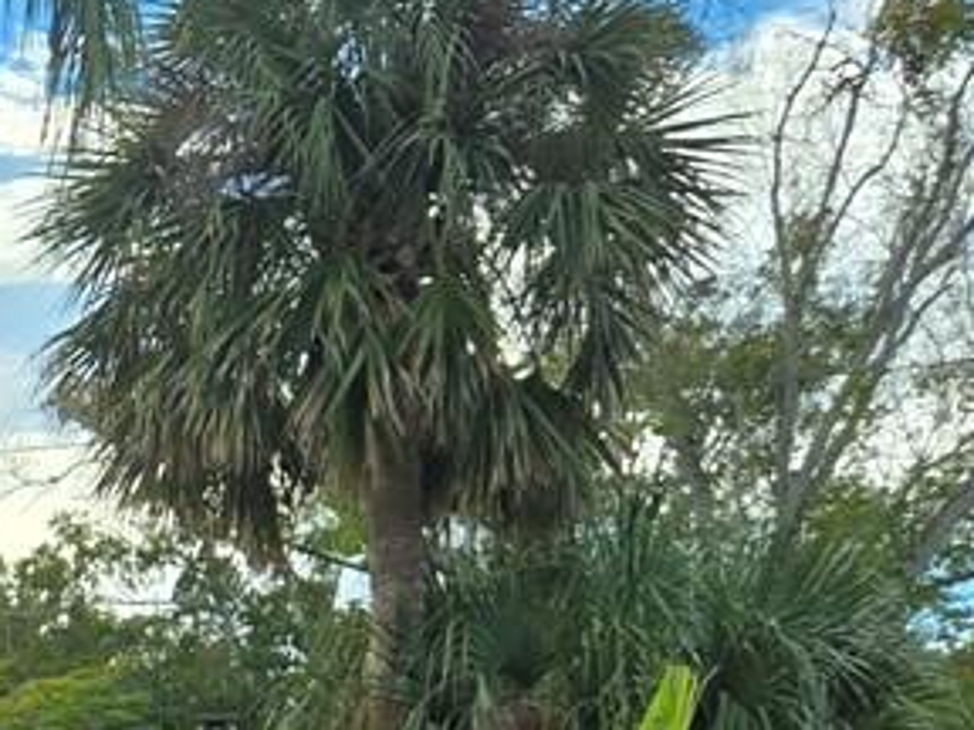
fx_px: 3602
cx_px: -933
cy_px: 1355
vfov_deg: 10.8
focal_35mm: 128
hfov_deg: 13.4
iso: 25
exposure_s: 1/1038
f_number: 1.8
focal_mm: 5.4
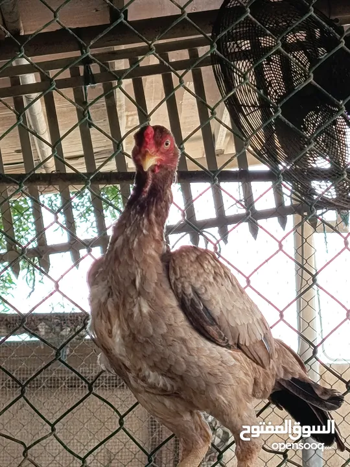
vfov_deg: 15.9
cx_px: 175
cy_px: 234
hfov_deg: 12.0
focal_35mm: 124
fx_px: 1672
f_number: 1.7
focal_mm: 5.24
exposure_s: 1/100
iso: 73
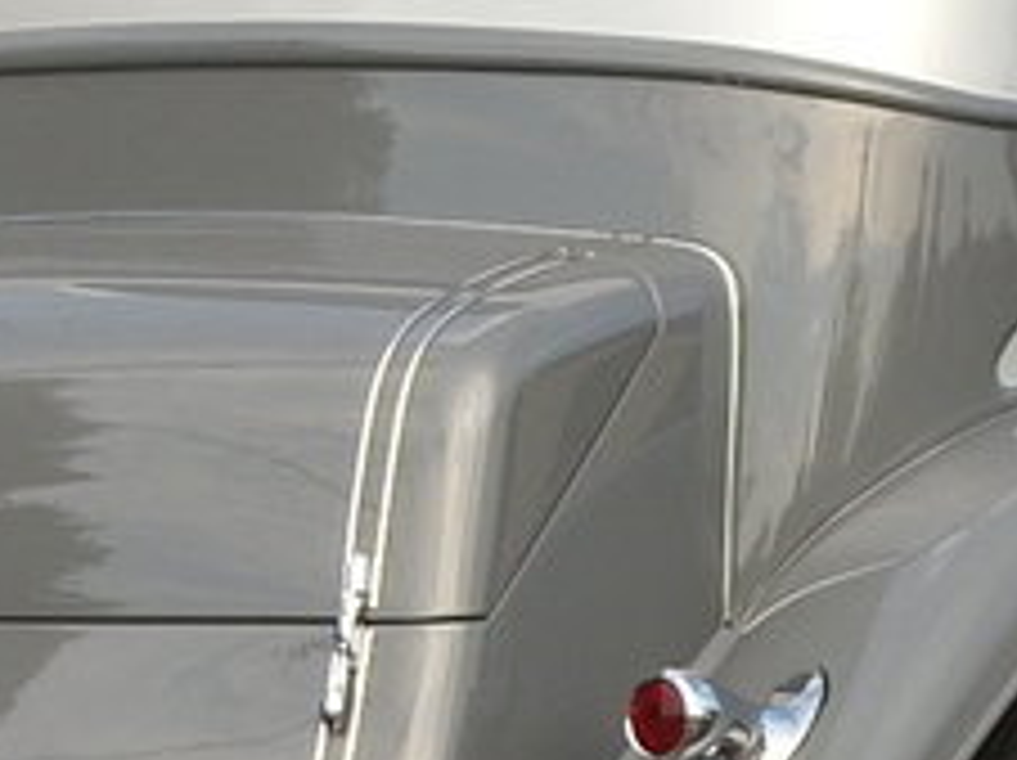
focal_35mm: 1170
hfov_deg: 1.7
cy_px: 112
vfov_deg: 1.3
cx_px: 1422
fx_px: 34338
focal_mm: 39.4
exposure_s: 1/200
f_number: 5.3
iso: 100
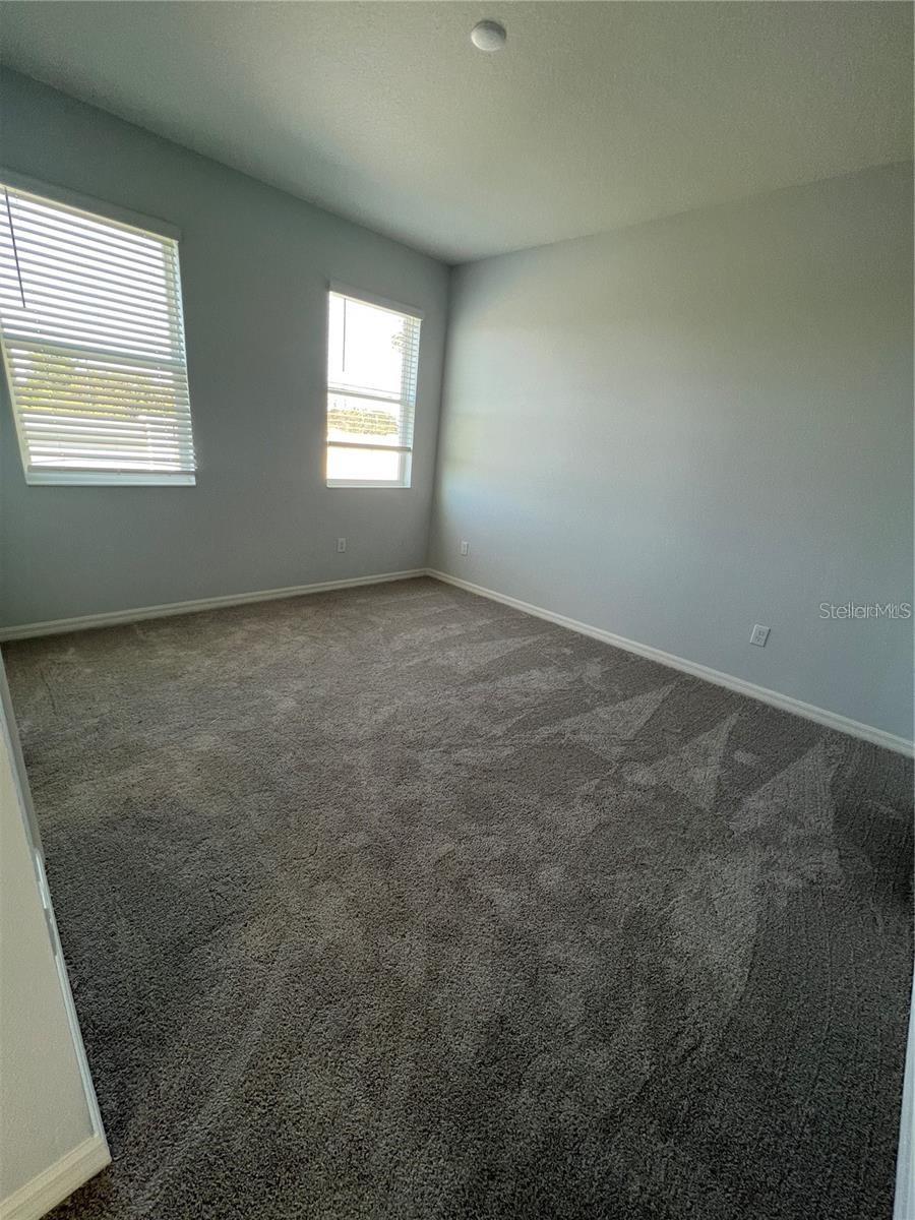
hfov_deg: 89.9
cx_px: 458
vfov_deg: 106.2
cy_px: 610
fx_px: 458
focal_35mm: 13
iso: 80
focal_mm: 1.57
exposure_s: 1/99
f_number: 1.8
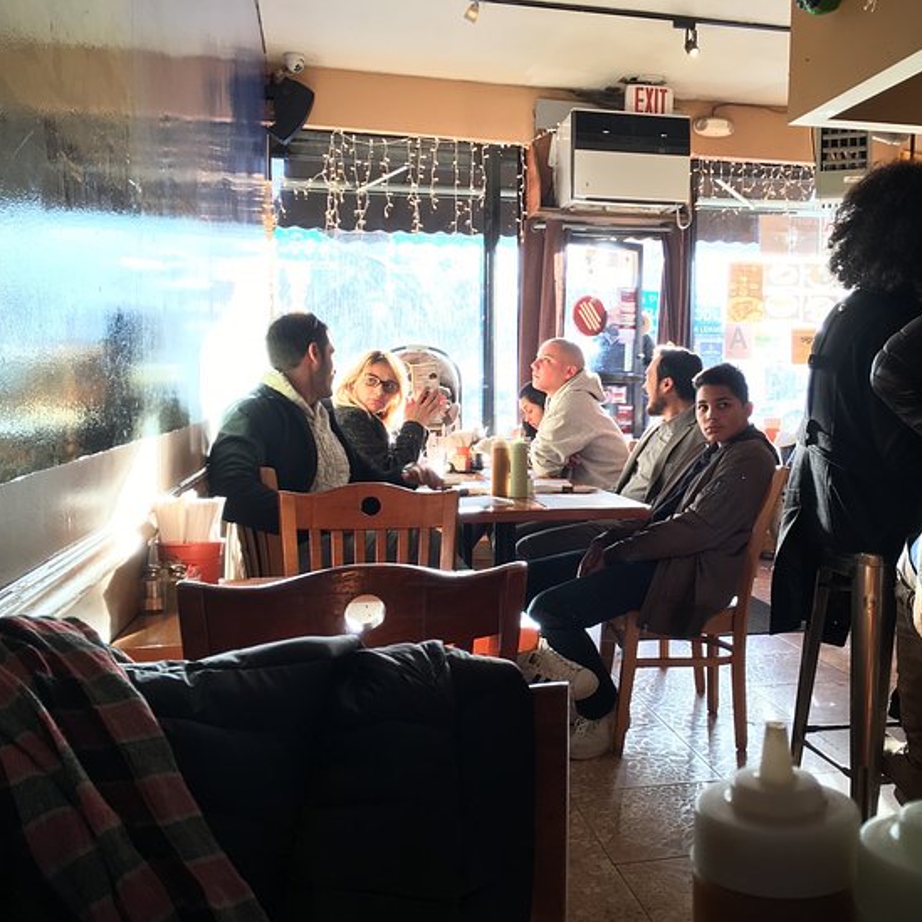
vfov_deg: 47.2
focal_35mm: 35
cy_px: 459
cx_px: 598
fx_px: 1055
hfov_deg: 46.6
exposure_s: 1/30
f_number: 2.2
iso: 50
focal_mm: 4.15
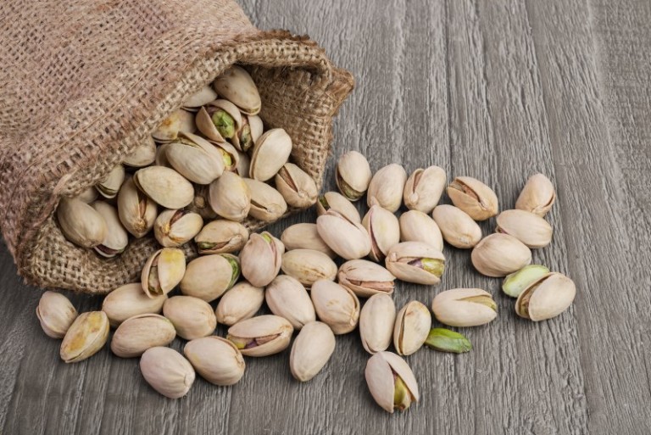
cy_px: 218
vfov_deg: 22.7
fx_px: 1086
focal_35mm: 60
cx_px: 326
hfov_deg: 33.4
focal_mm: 60
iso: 100
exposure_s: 1/200
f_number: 13
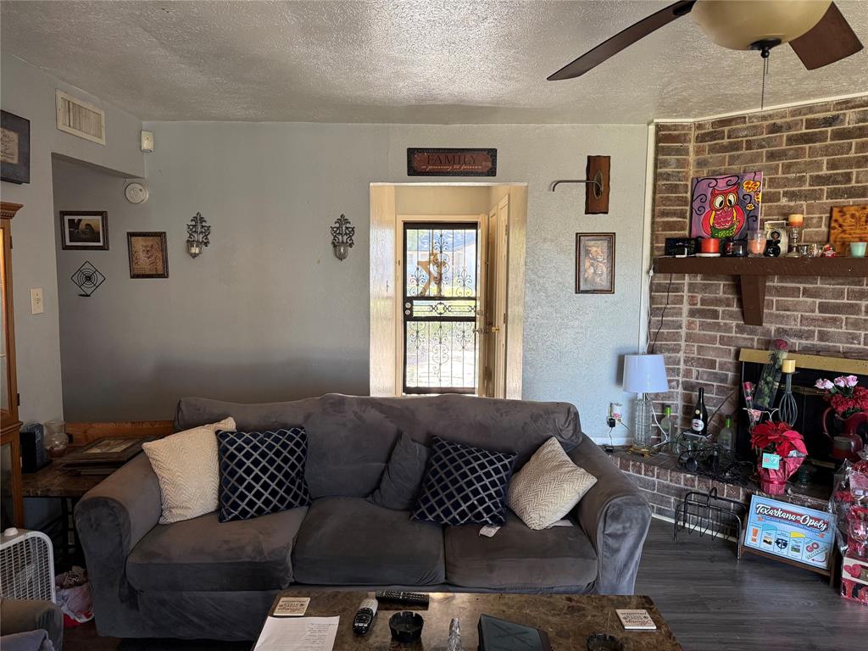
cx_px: 434
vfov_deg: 56.8
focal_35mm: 24
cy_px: 326
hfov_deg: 71.6
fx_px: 602
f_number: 1.78
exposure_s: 1/120
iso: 320
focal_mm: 6.76
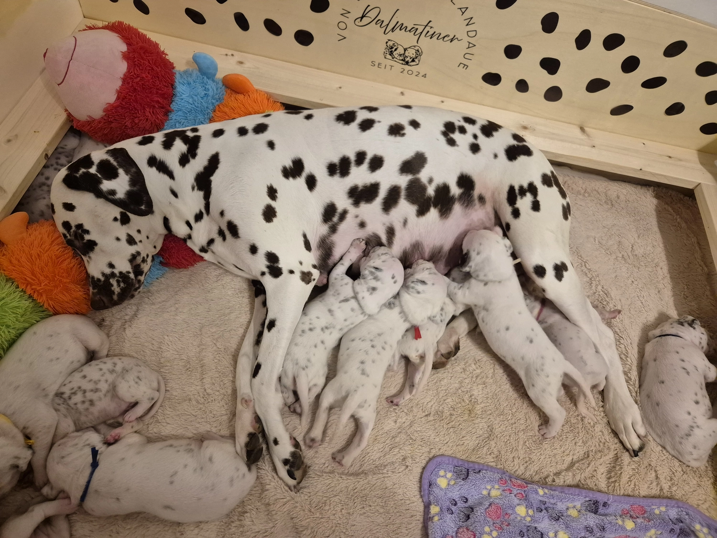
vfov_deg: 58.9
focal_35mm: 23
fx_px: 476
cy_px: 269
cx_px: 358
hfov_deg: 73.9
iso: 1000
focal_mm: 5.4
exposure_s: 1/100
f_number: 1.8
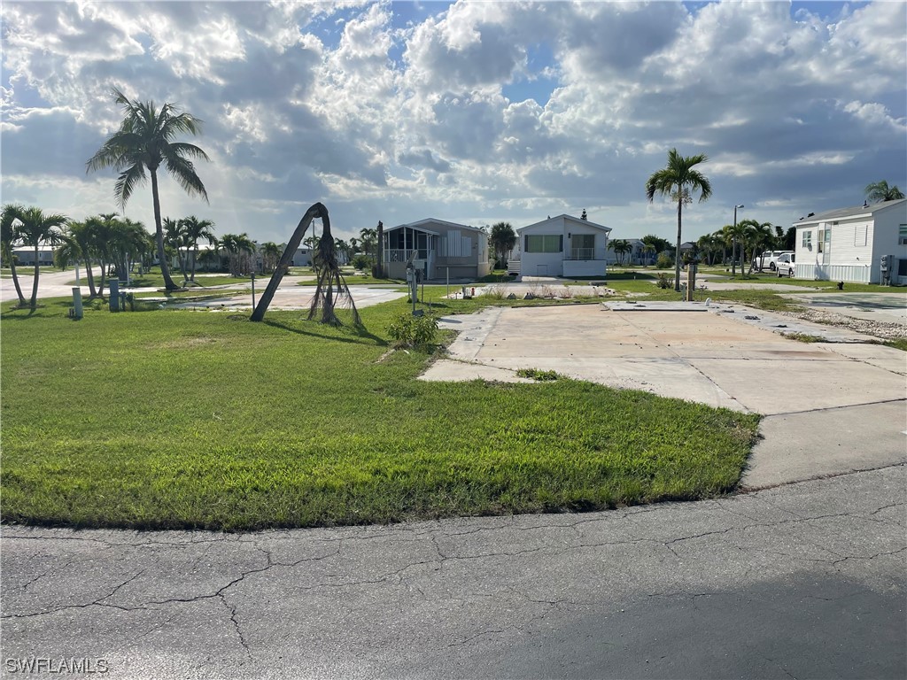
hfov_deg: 67.3
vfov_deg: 53.1
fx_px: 681
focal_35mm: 26
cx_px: 454
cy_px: 340
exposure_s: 1/6897
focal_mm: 4.2
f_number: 1.6
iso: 32
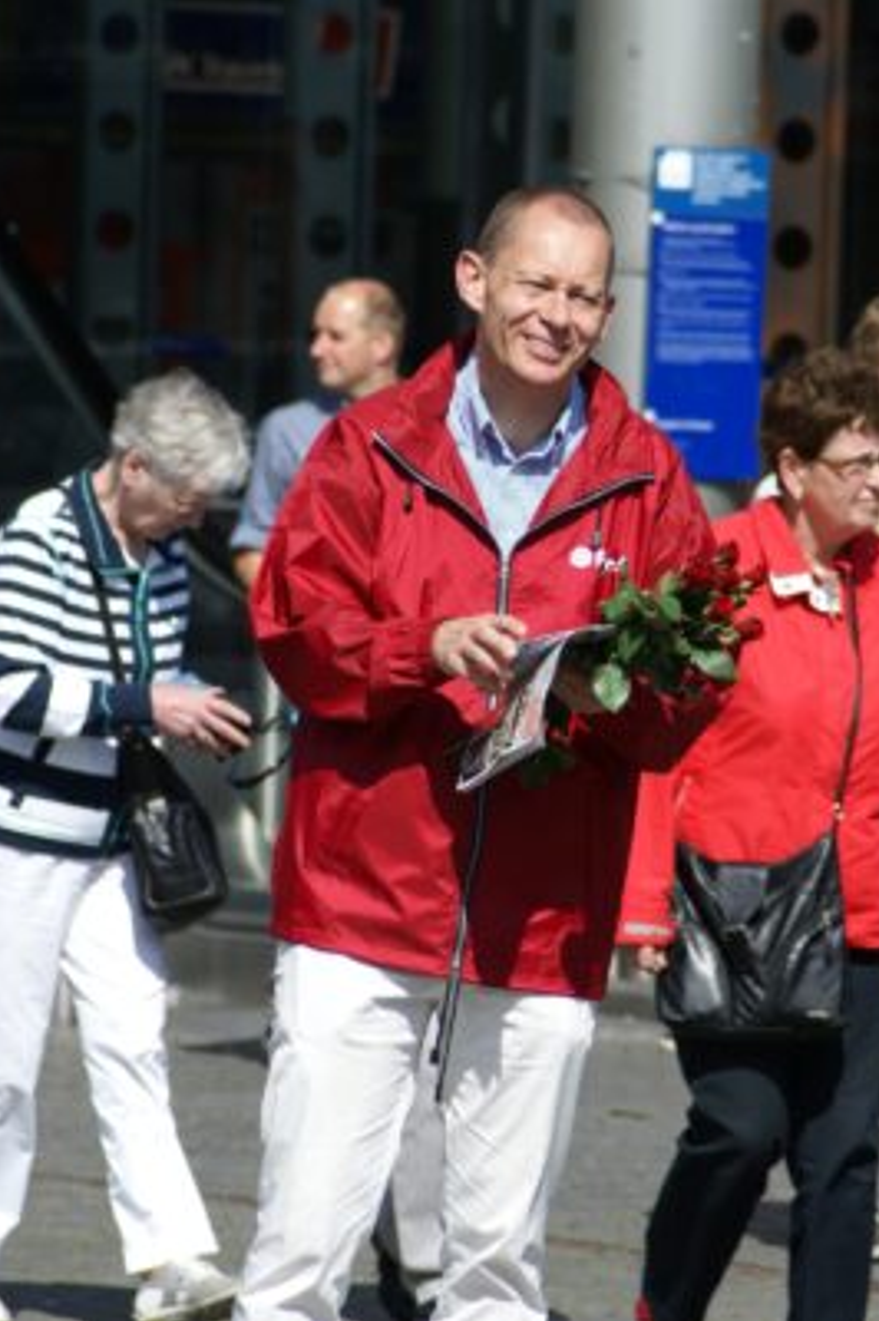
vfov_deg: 4.6
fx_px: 16545
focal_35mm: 451
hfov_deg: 3.0
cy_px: 660
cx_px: 641
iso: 100
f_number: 7.1
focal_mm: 200
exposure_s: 1/400
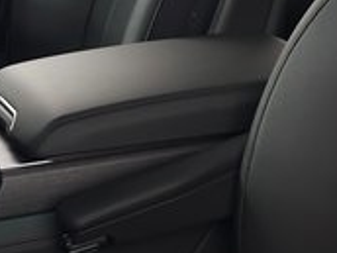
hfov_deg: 14.4
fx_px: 1334
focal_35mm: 137
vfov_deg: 10.8
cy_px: 182
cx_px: 147
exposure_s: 1/60
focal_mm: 6.3
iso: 160
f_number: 1.7
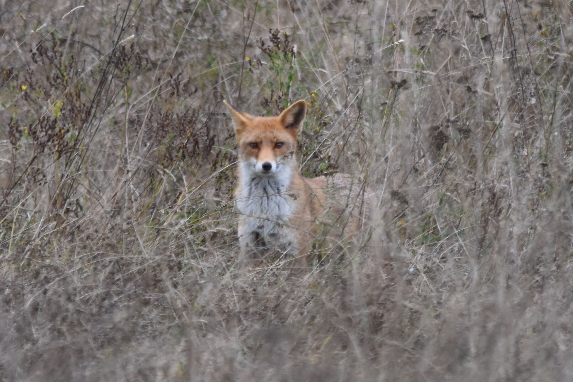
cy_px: 191
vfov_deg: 1.8
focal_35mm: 750
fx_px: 11932
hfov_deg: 2.8
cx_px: 286
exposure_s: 1/500
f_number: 6.3
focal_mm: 500
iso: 800
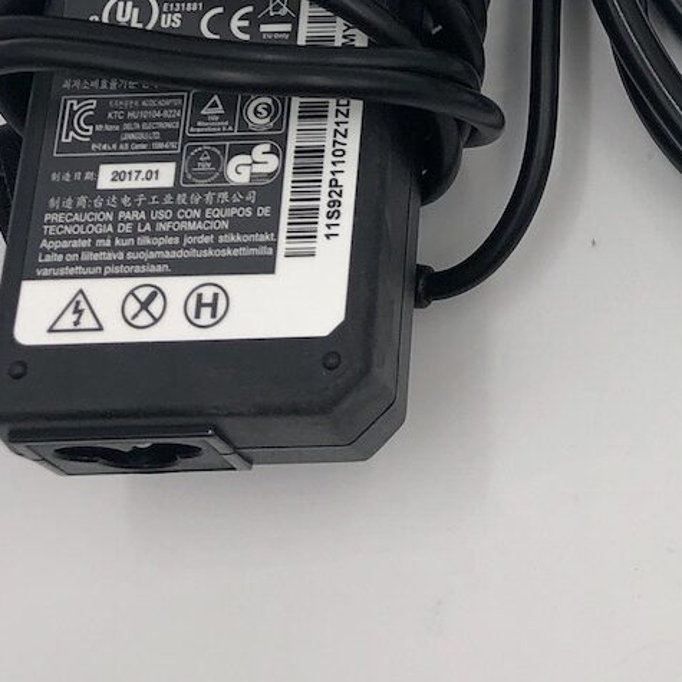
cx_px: 810
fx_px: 1872
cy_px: -120
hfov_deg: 19.5
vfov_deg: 19.5
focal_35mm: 84
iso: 32
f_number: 1.8
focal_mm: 4
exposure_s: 1/120
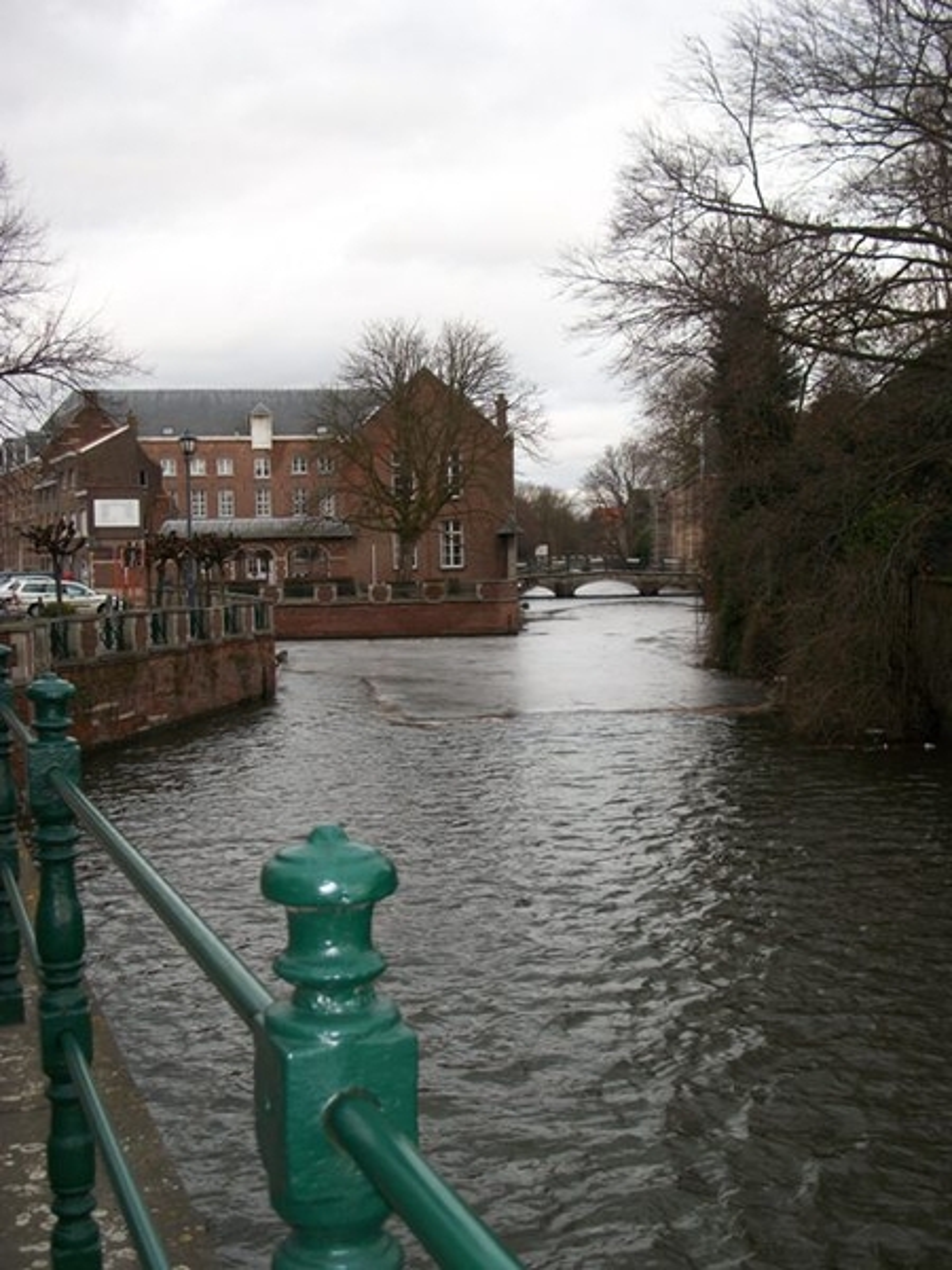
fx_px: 1467
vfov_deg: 46.8
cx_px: 476
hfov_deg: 36.0
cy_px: 635
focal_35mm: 40
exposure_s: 1/250
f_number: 3.2
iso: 80
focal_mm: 7.1
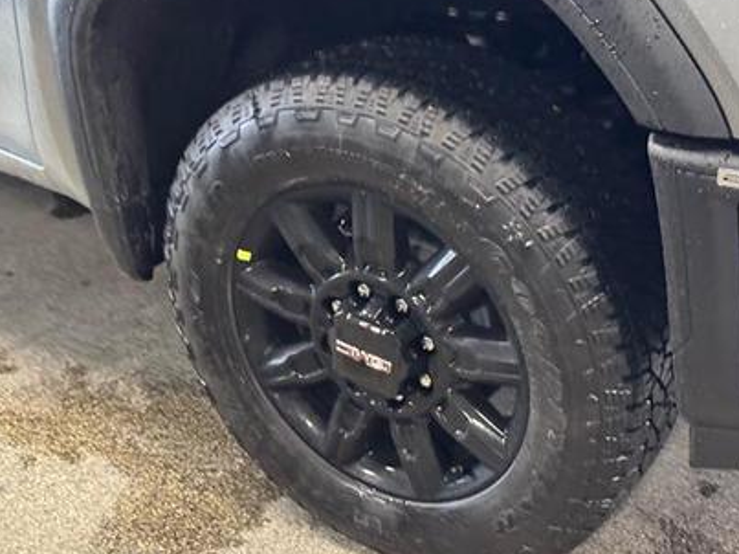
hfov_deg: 32.1
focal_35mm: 60
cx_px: 447
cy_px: 290
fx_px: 1281
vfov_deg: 24.4
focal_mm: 6.76
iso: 400
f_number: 1.78
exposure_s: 1/40
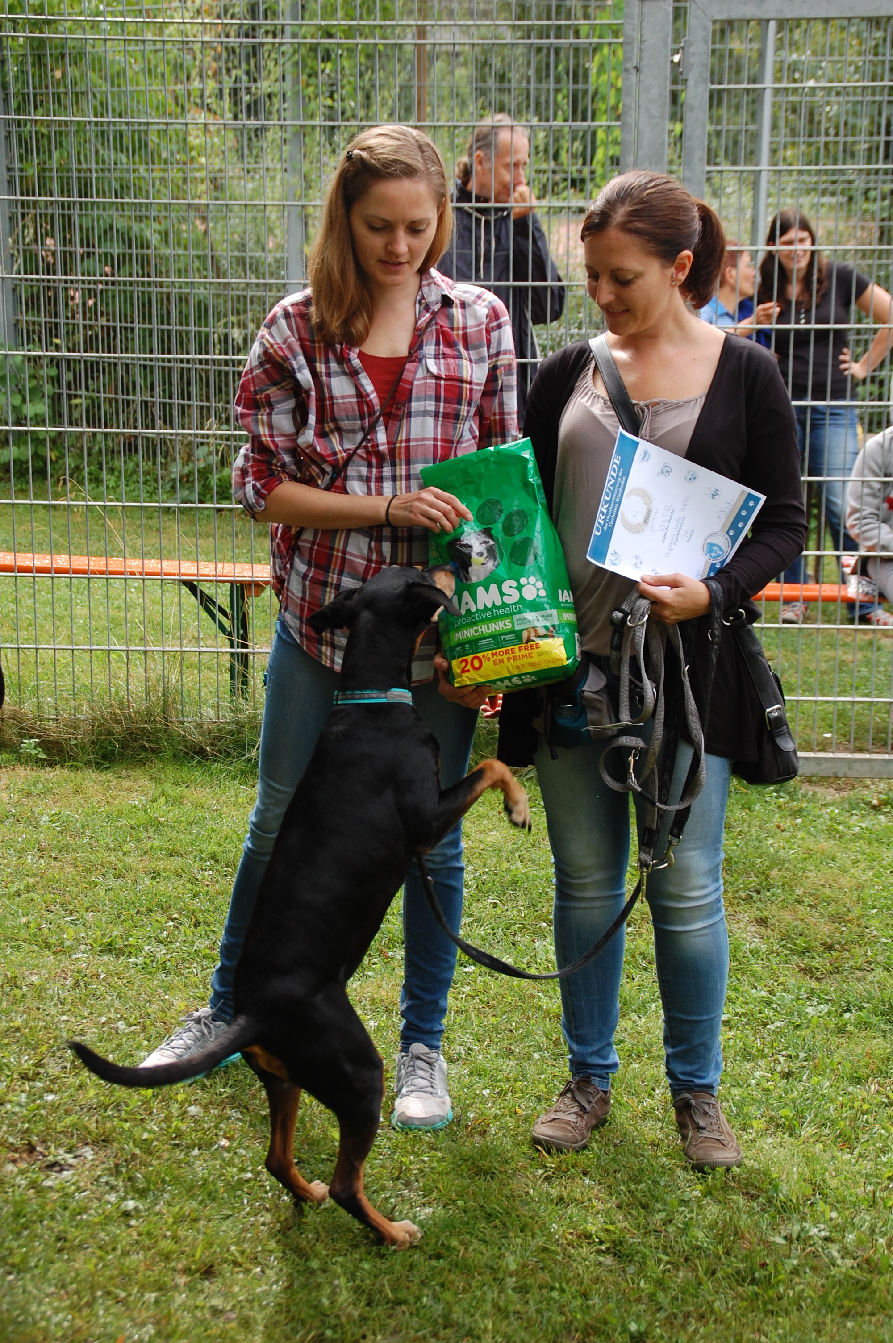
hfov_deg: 21.5
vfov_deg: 31.9
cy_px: 672
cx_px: 446
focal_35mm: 63
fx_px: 2348
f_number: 5.6
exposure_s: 1/125
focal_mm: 42
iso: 200
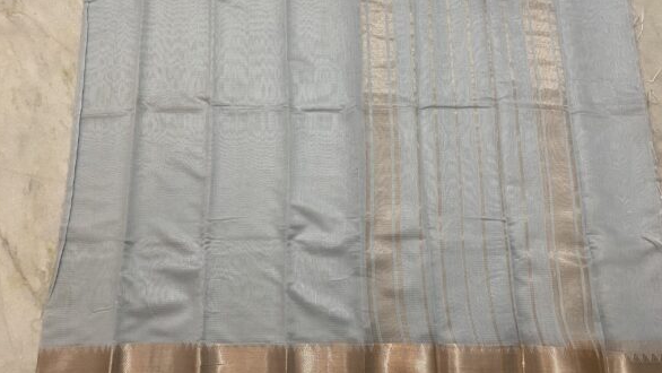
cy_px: 161
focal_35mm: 29
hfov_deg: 66.1
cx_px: 333
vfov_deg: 40.1
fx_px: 509
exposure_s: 1/50
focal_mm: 4.25
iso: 80
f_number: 1.8
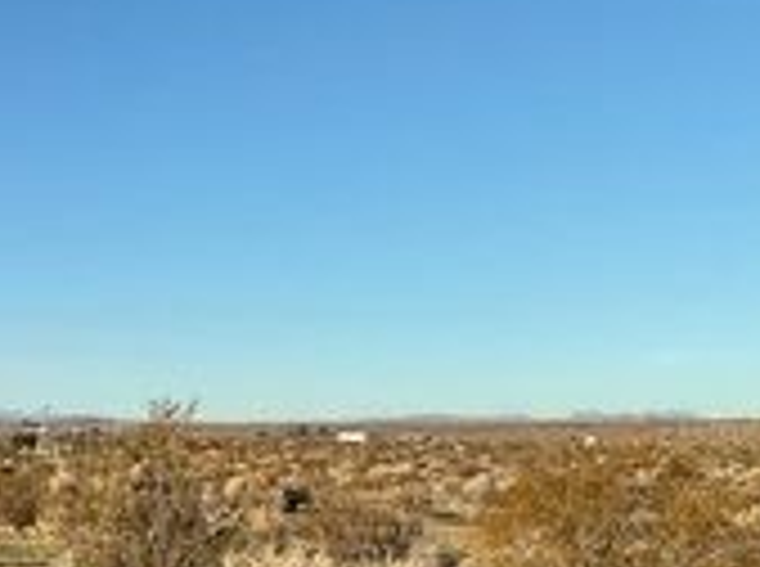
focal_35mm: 86
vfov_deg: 17.1
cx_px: -144
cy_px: 236
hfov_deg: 21.3
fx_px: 1884
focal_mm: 3
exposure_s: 1/1675
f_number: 1.8
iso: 16
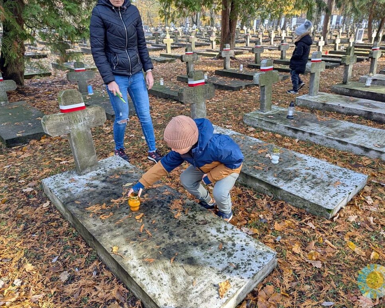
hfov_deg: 68.1
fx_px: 285
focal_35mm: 25
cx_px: 198
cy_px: 154
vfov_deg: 56.8
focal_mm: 6.81
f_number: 1.85
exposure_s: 1/98.9
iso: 36
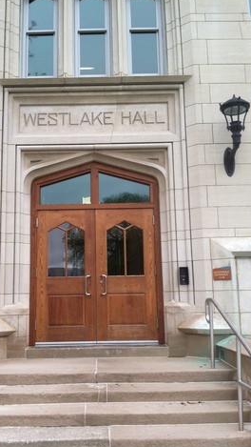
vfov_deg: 51.6
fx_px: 461
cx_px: 95
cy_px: 223
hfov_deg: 30.3
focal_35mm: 39
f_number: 2.8
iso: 80
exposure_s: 1/240
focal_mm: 3.85
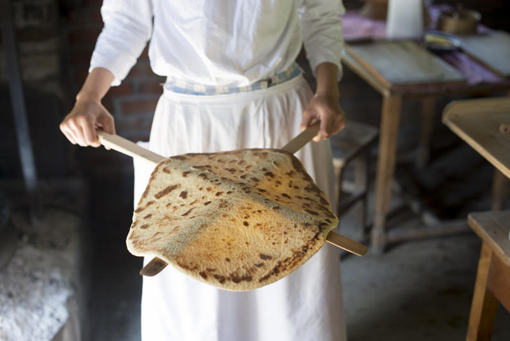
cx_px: 255
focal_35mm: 50
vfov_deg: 27.0
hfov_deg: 39.6
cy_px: 170
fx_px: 709
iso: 100
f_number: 2.8
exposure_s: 1/25
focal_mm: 50
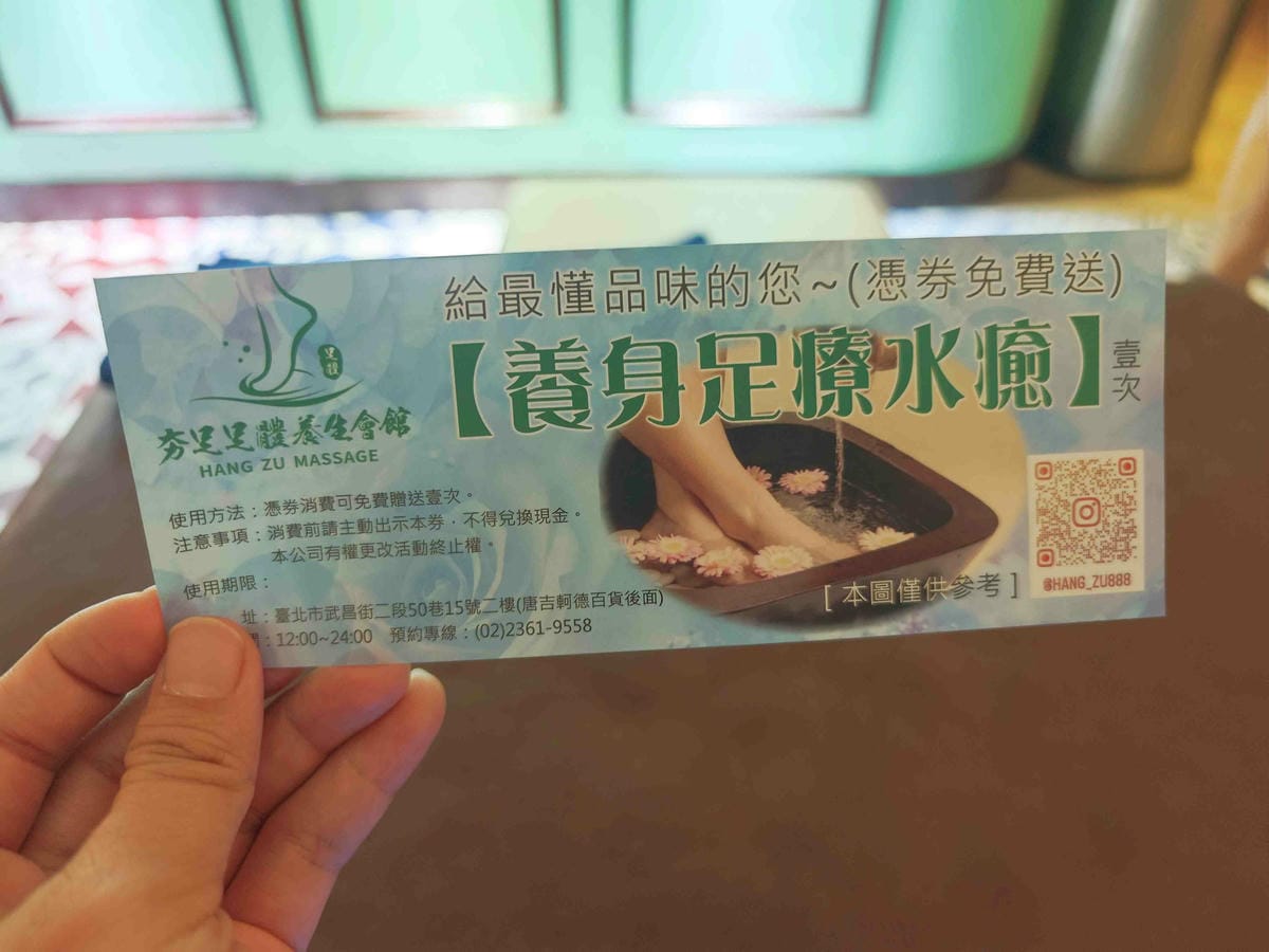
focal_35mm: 23
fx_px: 843
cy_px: 476
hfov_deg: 73.9
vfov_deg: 58.9
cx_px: 634
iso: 640
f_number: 2
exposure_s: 1/24
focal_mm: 8.72
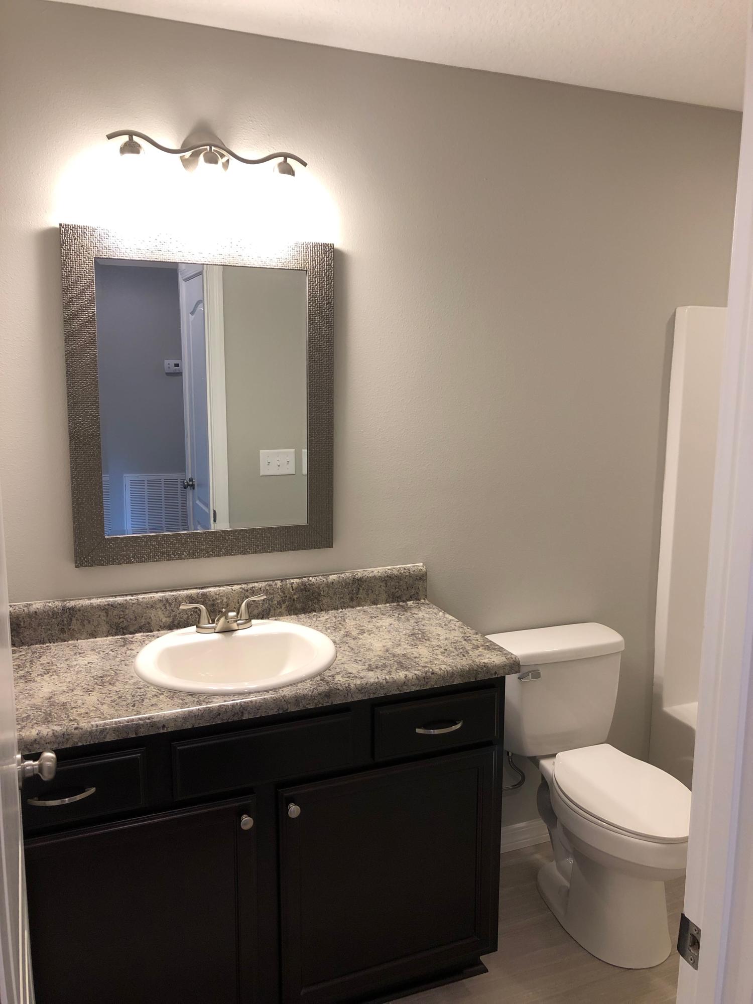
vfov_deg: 63.4
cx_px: 376
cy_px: 502
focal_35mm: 28
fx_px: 812
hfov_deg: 49.7
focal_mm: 3.99
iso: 40
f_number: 1.8
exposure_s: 1/24
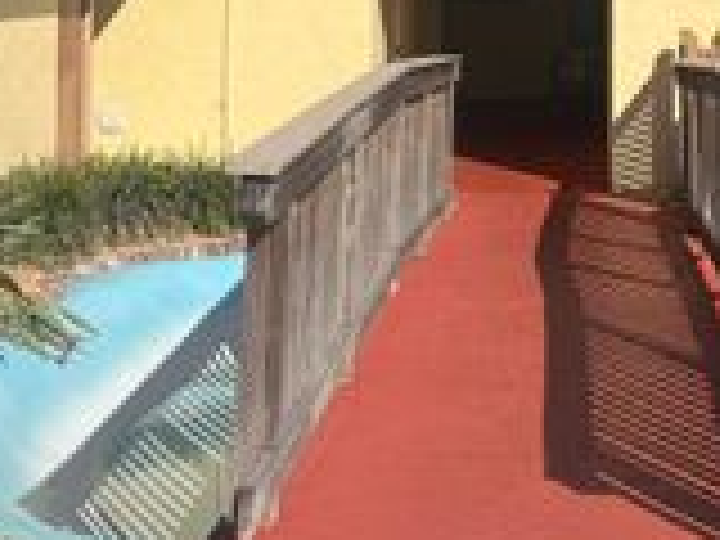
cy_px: -119
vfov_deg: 17.3
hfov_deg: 23.7
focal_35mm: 81
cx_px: 590
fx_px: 1685
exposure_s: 1/7874
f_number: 1.6
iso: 50
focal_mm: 5.1
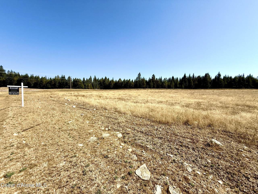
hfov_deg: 102.1
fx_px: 104
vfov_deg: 85.7
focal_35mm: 14
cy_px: 97
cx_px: 129
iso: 50
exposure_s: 1/2024
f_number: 2.2
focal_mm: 2.22
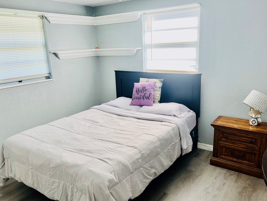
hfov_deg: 61.6
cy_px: 103
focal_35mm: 29
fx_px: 224
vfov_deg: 48.2
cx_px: 128
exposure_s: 1/134
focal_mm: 5.7
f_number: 1.5
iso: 32
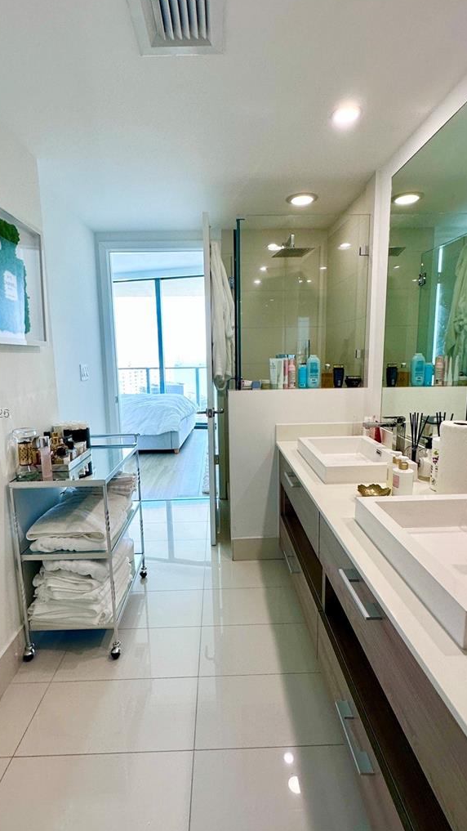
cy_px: 413
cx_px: 225
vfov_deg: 92.7
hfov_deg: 61.0
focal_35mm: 18
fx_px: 396
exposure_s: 1/120
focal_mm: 2.22
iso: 80
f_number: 2.2
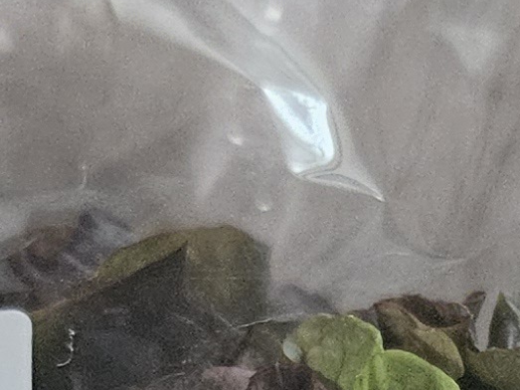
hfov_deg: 11.2
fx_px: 2643
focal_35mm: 176
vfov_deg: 8.1
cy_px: 771
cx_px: 430
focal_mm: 5.4
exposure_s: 1/120
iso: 800
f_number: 1.8
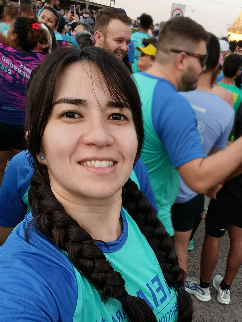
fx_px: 354
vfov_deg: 48.4
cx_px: 151
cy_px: 207
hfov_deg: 37.5
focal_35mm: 38
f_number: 2.2
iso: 56
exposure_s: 1/105
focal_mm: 2.59
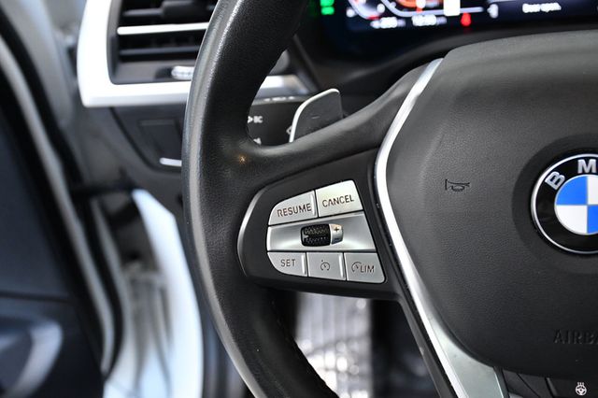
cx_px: 299
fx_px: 946
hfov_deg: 35.1
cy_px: 199
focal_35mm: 57
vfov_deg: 23.8
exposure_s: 1/125
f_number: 5.6
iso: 2500
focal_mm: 38
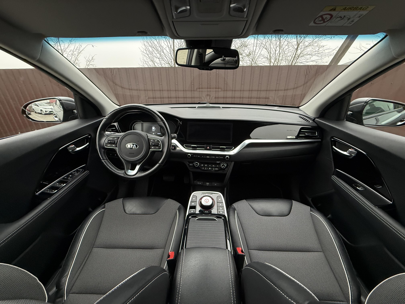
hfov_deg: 102.1
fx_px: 164
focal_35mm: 14
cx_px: 202
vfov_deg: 85.7
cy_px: 152
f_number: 2.2
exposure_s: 1/99
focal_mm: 2.22
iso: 320
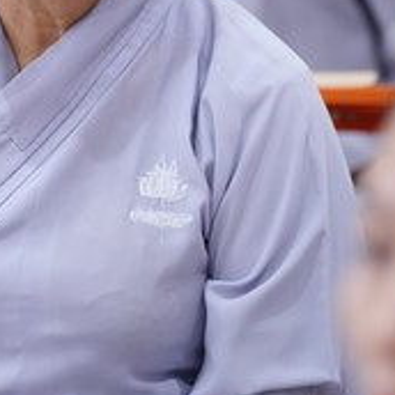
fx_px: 5590
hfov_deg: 4.0
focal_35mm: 433
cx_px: -1
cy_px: 100
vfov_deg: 4.0
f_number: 2.8
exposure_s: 1/80
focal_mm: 135
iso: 2500
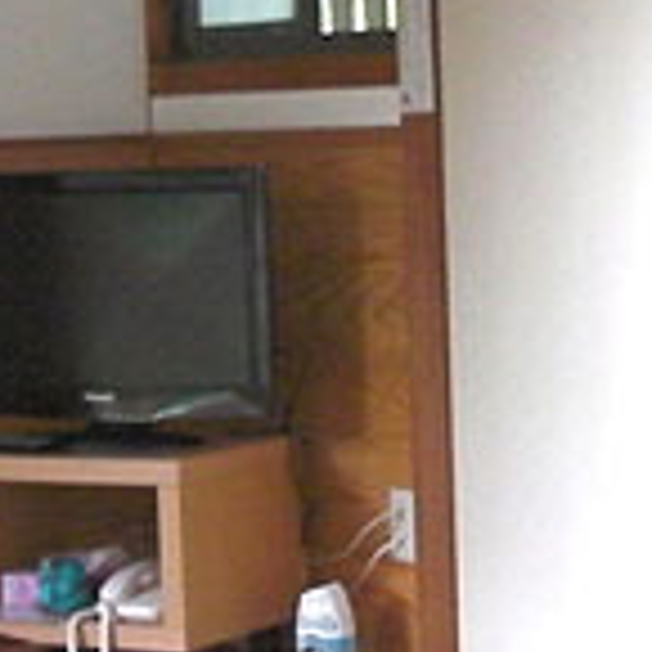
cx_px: 229
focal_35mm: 148
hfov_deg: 11.8
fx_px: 3154
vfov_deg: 11.8
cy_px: 126
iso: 229
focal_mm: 6.3
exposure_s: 1/30
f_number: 3.5
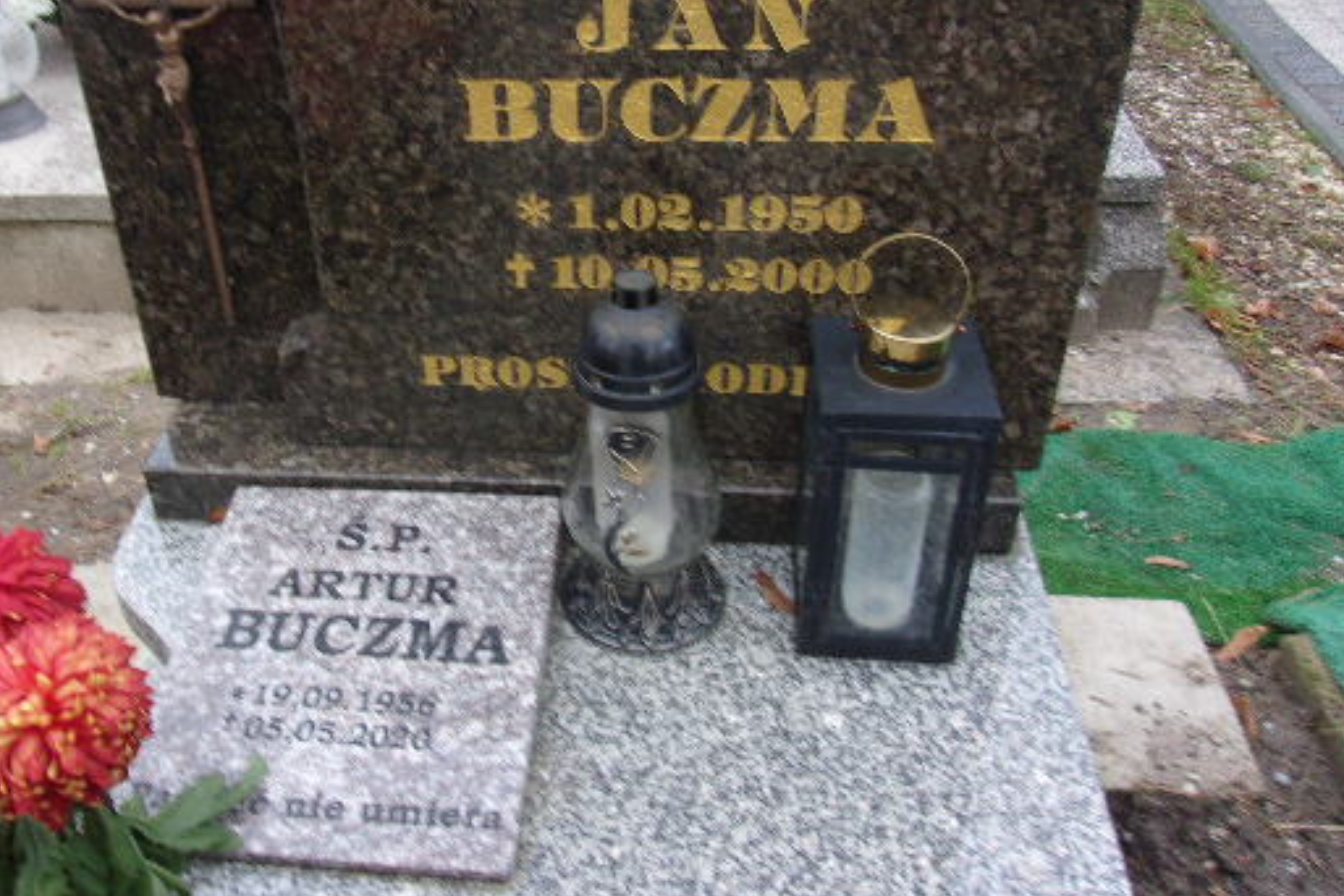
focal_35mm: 35
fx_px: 1307
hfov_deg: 54.0
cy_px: 333
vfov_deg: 37.6
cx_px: 537
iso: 99
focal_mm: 4.9
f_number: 3
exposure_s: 1/34
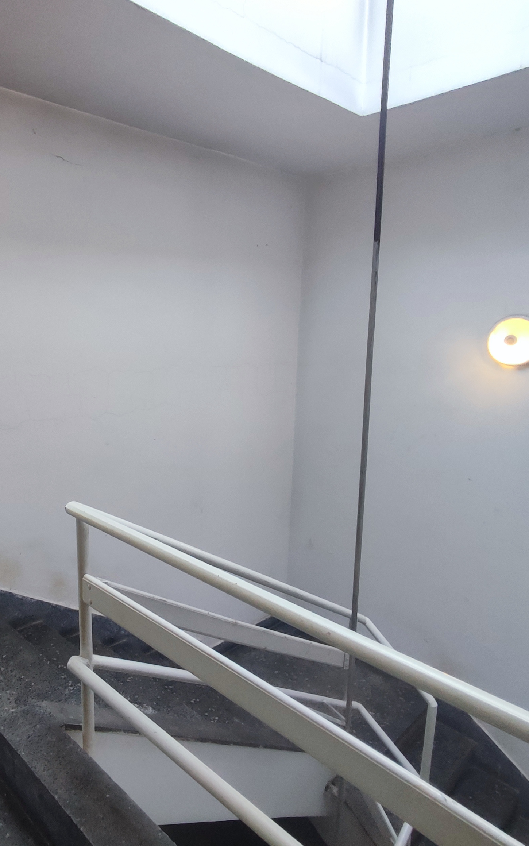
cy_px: 416
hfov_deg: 49.3
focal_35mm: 24
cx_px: 141
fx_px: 553
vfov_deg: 74.8
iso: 208
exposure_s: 1/100
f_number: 2.2
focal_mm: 1.65
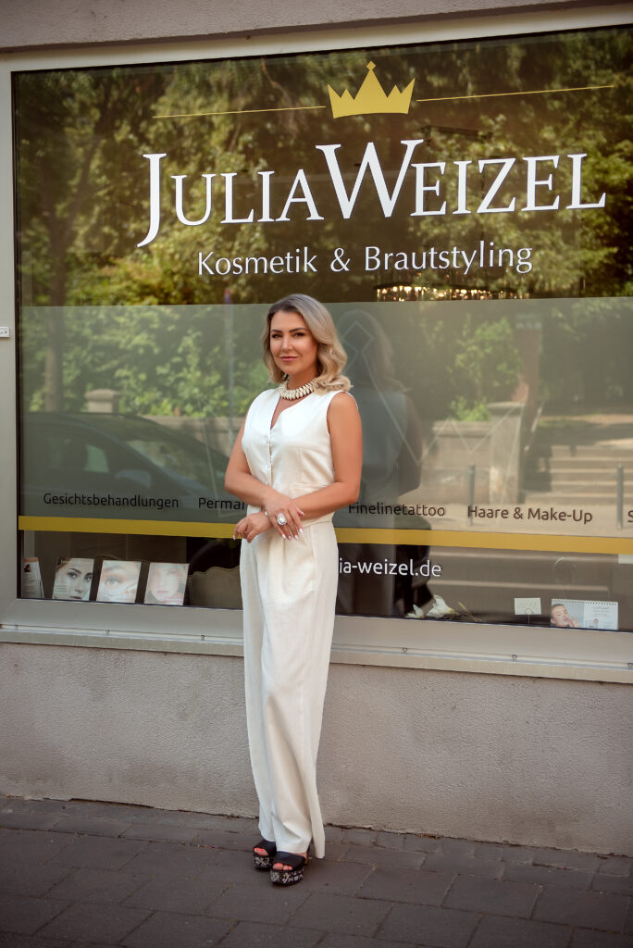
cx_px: 316
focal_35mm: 50
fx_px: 1317
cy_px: 474
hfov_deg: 27.0
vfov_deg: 39.6
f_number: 2.8
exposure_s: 1/500
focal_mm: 50
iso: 100
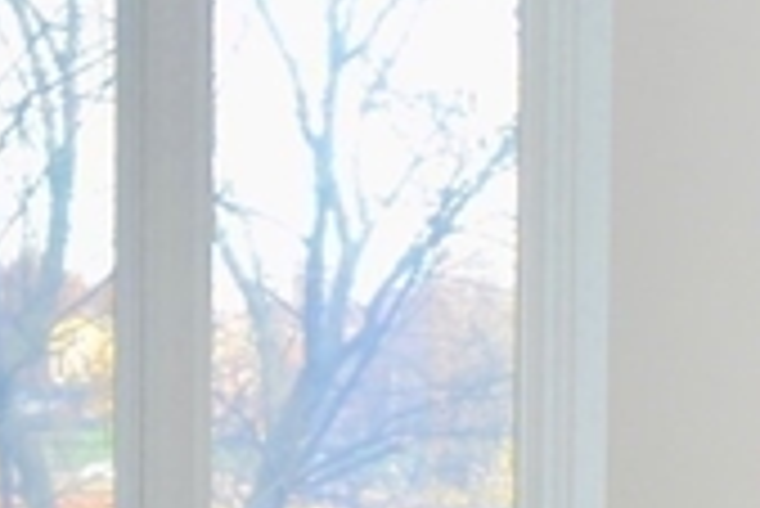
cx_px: 1214
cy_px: 542
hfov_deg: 15.6
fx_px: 2494
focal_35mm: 118
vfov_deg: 11.5
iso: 400
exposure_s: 1/100
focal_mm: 13
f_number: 5
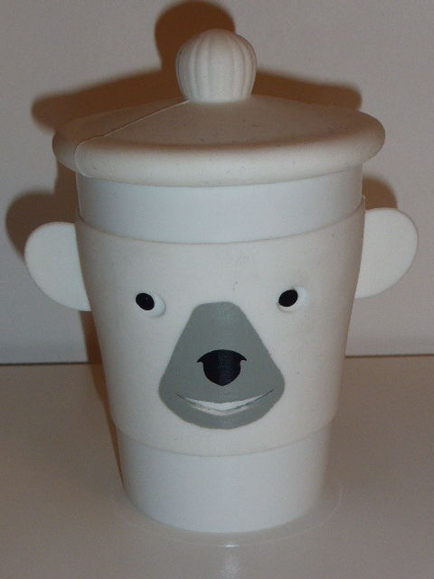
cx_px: 217
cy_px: 290
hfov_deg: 21.3
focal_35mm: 69
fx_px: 1153
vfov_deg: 28.2
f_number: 4.9
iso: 320
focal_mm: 11.7
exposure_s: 1/60
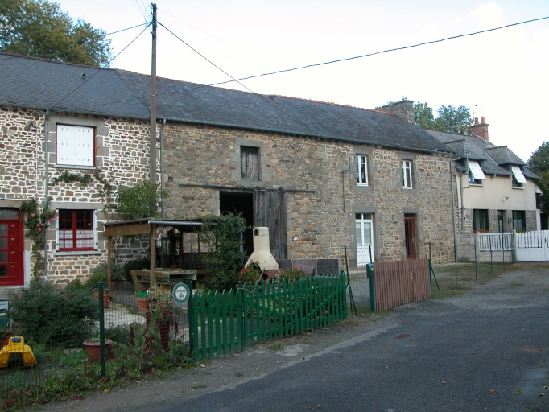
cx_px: 274
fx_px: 555
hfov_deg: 52.6
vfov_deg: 40.7
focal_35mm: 35
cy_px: 206
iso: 100
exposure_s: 1/130
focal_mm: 8.9
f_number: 4.5
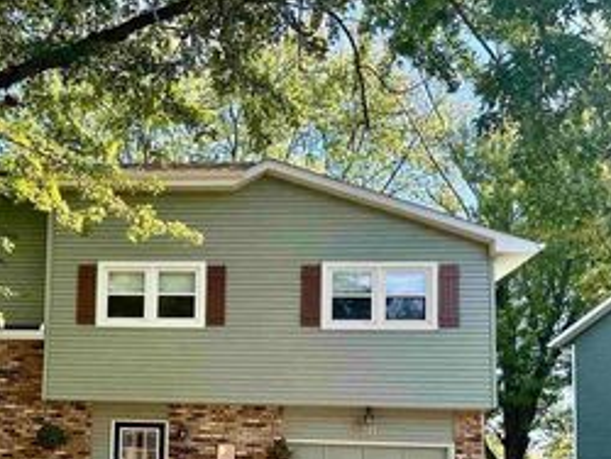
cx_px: 137
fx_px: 848
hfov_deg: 38.4
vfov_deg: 29.2
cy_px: 404
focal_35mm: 48
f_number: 1.78
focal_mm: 6.86
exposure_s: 1/756
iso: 80
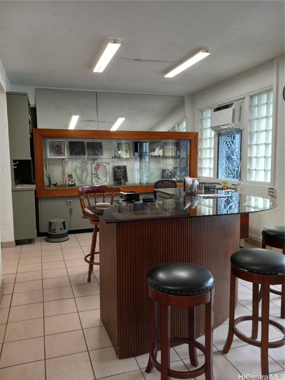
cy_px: 190
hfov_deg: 51.4
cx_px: 142
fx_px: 296
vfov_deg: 65.3
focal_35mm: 27
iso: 125
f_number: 1.8
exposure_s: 1/60
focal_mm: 3.94
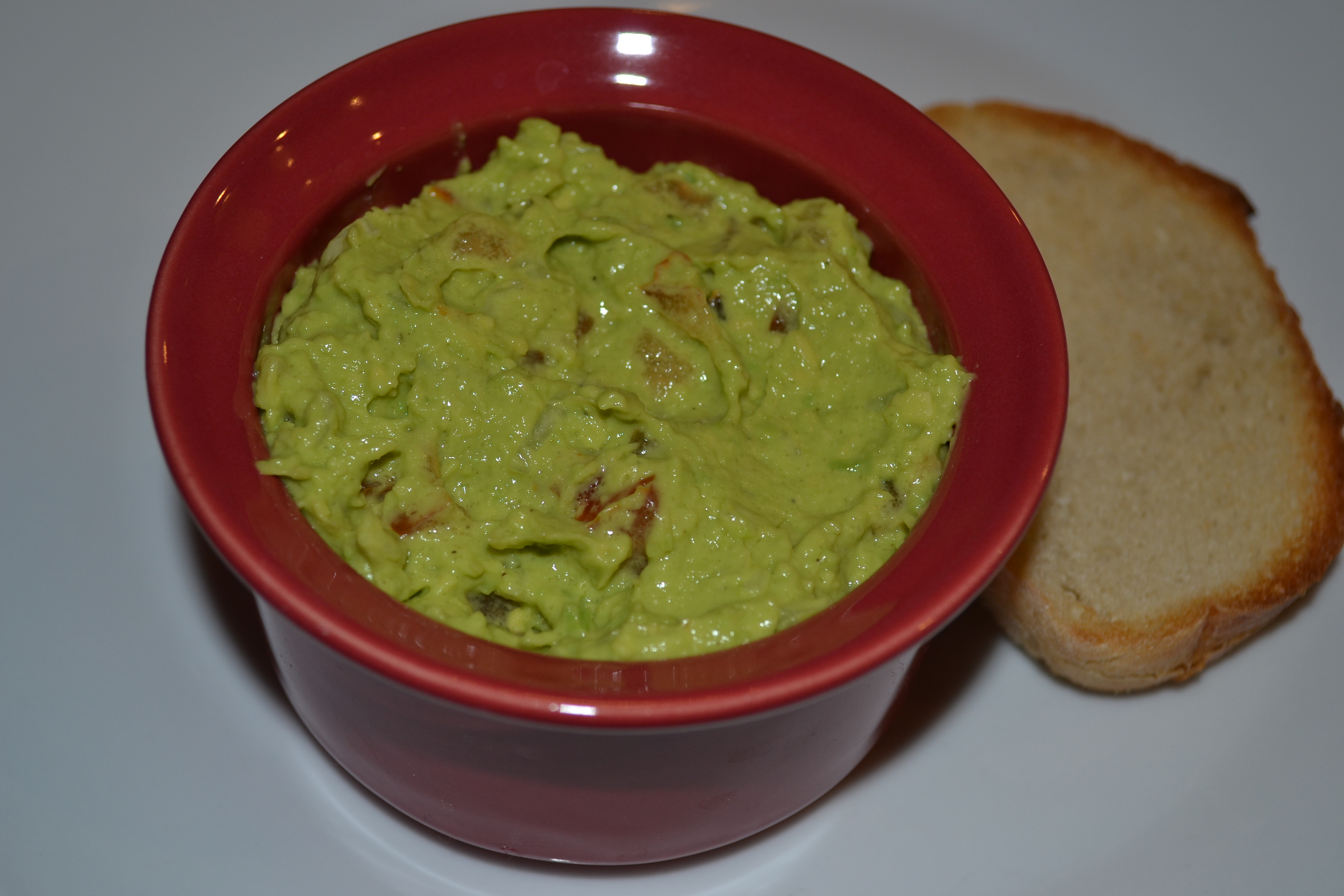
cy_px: 448
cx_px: 672
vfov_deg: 25.8
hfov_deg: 37.9
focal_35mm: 52
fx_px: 1960
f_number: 5
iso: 220
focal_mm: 35
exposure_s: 1/60
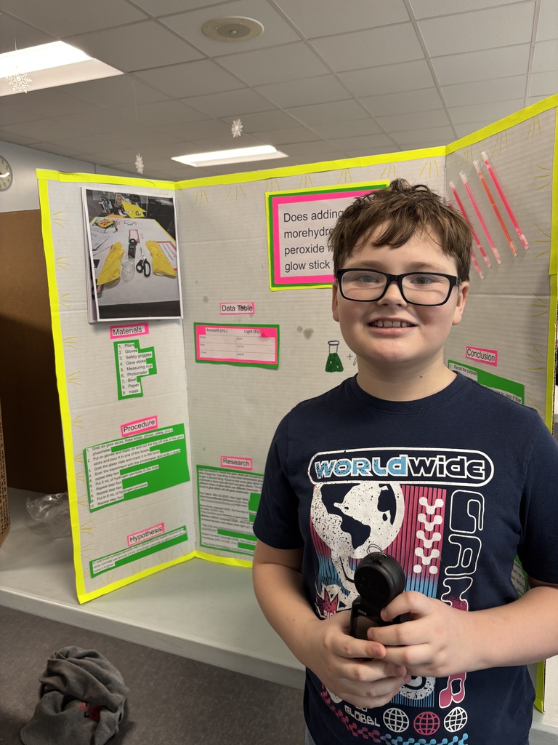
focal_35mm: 26
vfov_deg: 67.3
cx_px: 279
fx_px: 559
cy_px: 372
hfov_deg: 53.1
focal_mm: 5.96
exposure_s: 1/60
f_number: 1.6
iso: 80
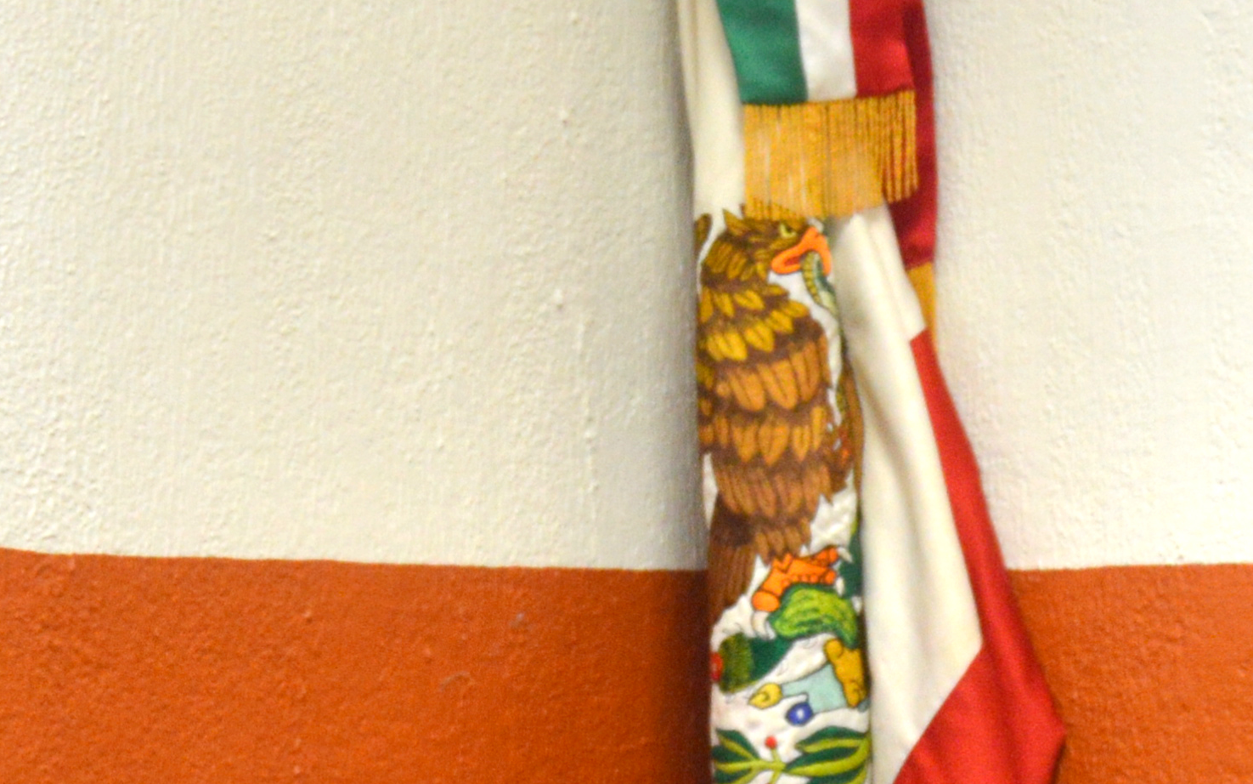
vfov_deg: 8.1
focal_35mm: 162
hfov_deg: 12.9
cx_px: 905
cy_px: 645
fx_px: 5532
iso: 450
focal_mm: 26
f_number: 5
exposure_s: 1/30
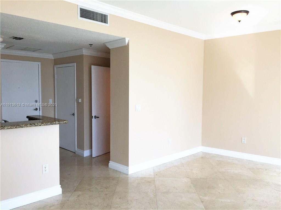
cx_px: 140
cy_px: 105
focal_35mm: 29
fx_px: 235
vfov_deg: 48.2
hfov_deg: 61.7
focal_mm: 4.15
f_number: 2.2
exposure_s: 1/269
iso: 32
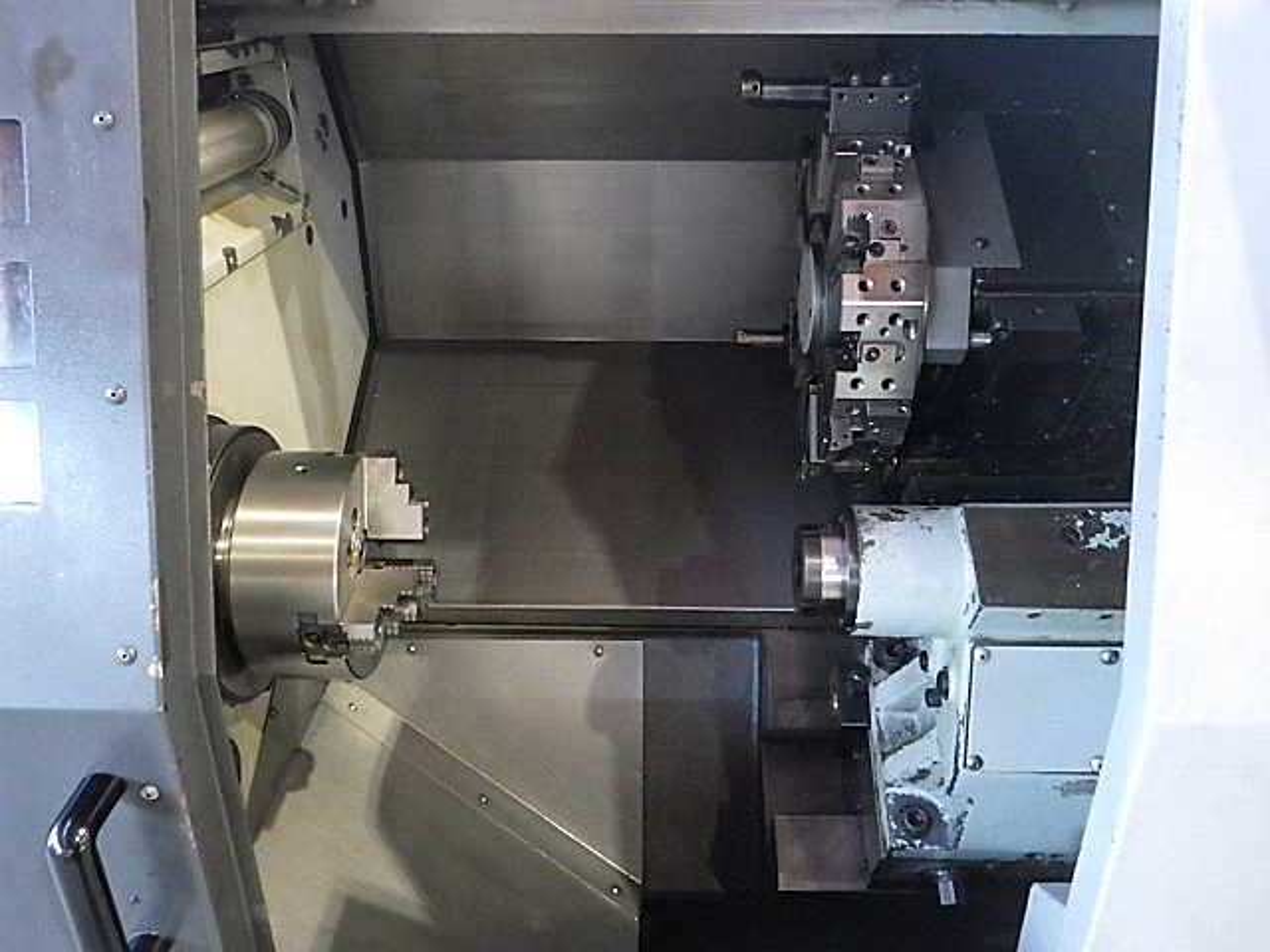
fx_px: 1027
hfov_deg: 63.4
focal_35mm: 28
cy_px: 476
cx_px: 635
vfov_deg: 49.7
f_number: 3.5
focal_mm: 5
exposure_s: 1/20
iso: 1600
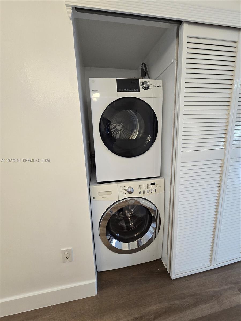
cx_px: 120
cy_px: 160
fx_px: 121
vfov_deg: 106.2
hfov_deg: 89.9
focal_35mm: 13
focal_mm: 2.2
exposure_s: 1/60
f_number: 2.2
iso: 160
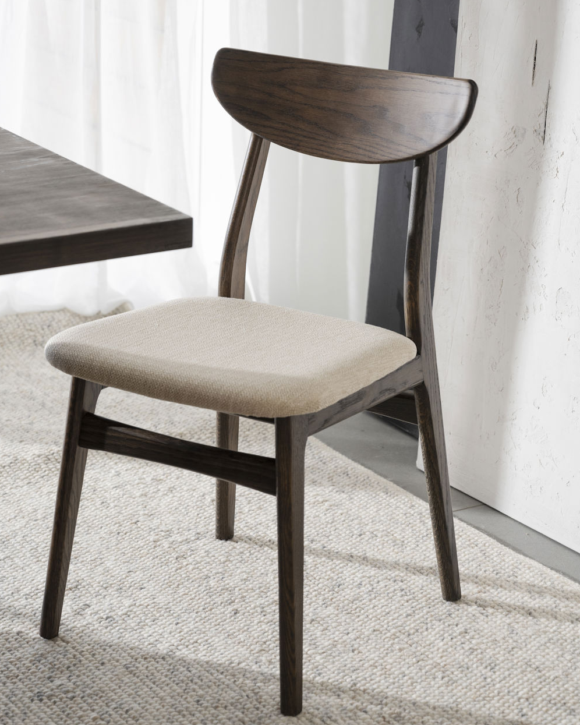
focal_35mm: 95
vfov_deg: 20.2
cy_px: 365
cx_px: 198
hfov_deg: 16.2
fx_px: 2038
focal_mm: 63
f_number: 4
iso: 160
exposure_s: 1/1.67
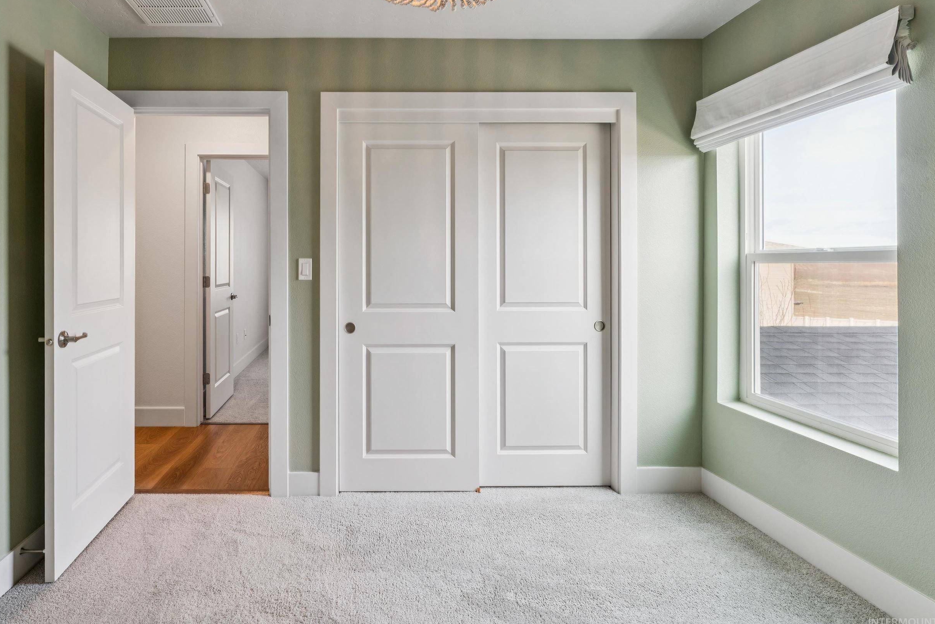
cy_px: 267
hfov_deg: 83.8
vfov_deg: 62.6
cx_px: 365
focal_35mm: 20
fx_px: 510
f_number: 13
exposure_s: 1/8
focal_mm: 15.5
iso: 400
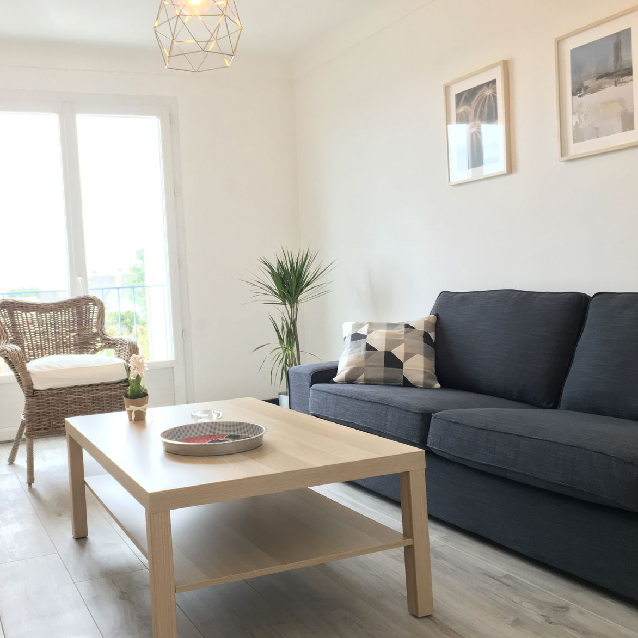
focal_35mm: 35
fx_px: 730
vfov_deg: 47.2
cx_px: 212
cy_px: 321
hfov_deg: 46.5
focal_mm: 4.15
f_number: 2.2
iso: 80
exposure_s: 1/33
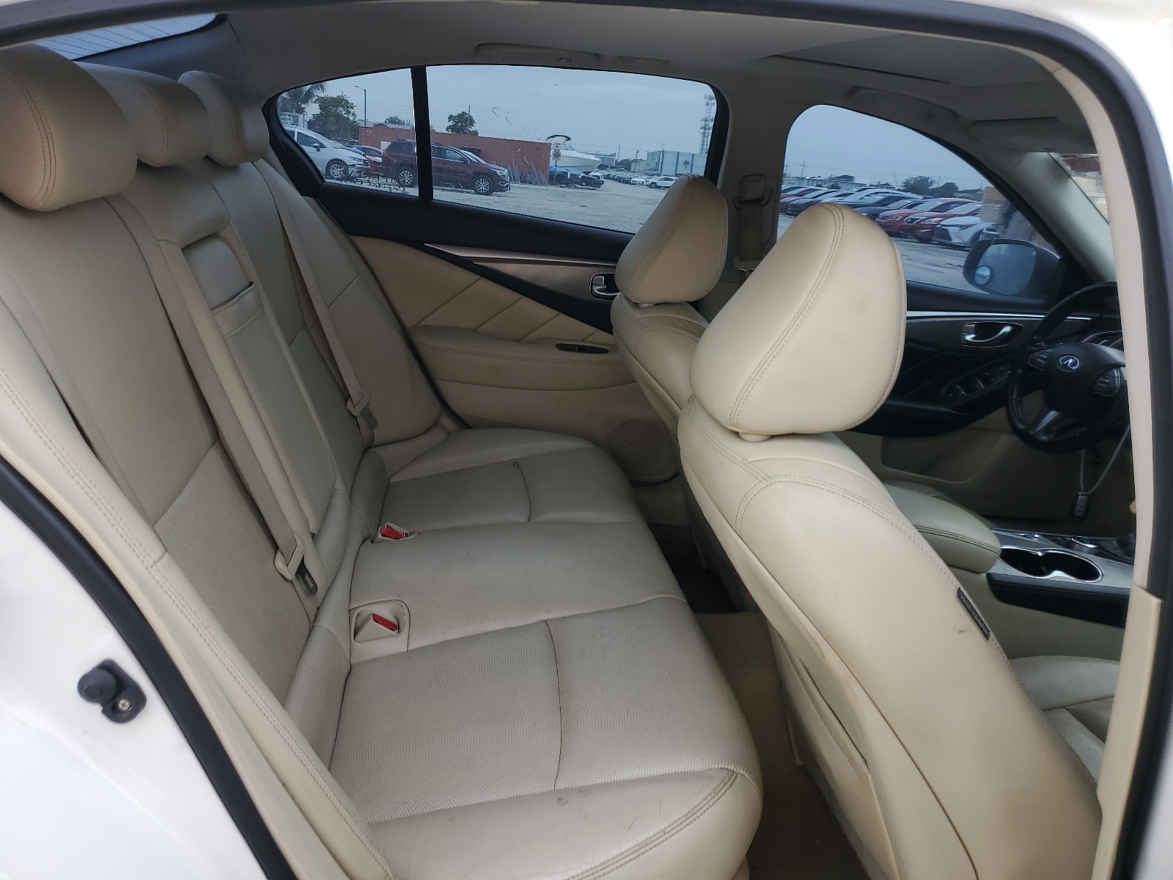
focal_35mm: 26
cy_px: 440
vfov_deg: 53.1
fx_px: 881
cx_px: 586
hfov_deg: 67.3
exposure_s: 1/159
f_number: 1.5
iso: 50
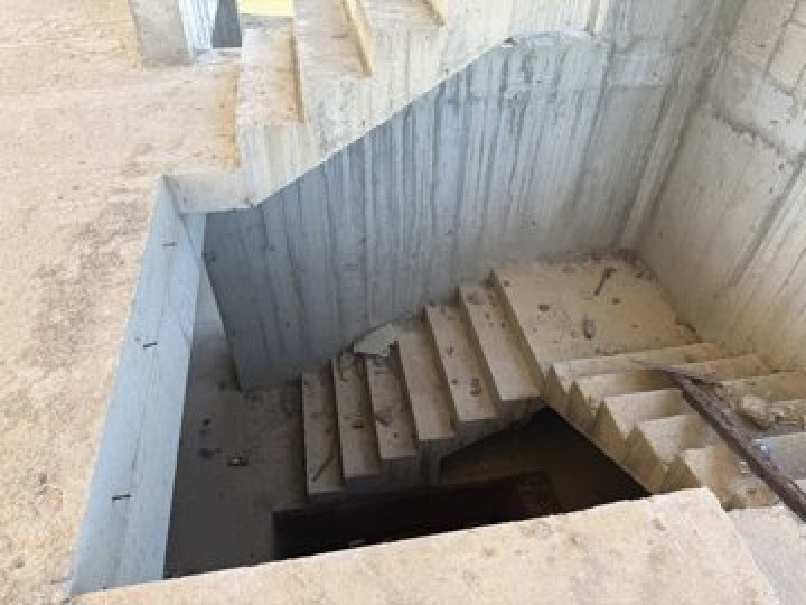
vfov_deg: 56.8
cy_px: 302
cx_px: 403
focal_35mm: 24
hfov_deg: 71.6
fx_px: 559
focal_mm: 6.76
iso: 64
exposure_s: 1/154
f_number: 1.78
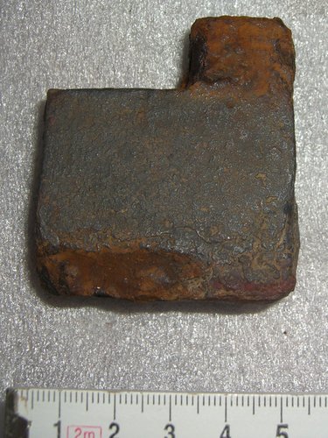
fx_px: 480
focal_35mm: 38
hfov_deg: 37.7
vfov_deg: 49.0
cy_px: 219
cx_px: 164
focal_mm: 7.9
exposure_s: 1/60
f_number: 4
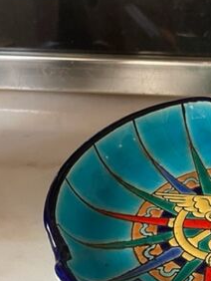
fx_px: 479
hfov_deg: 23.3
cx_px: 234
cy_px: 196
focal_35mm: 59
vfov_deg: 32.3
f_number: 1.6
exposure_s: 1/60
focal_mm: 4.2
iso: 250
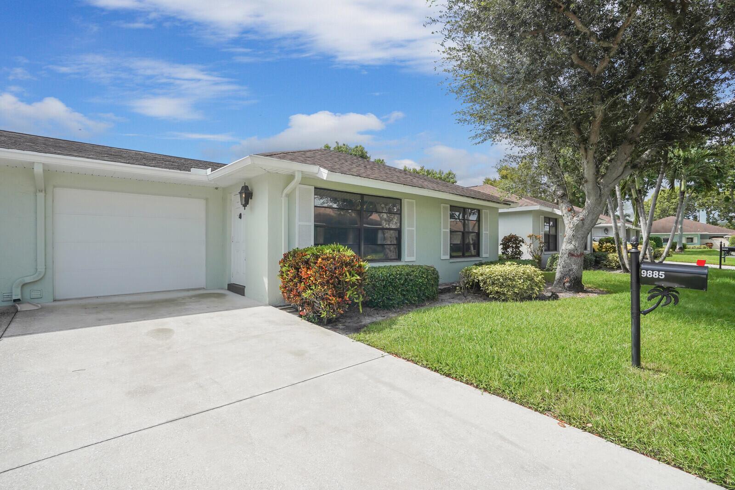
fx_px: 327
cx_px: 368
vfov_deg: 73.7
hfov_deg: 96.7
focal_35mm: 16
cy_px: 245
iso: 800
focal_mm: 16
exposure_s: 1/2000
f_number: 8
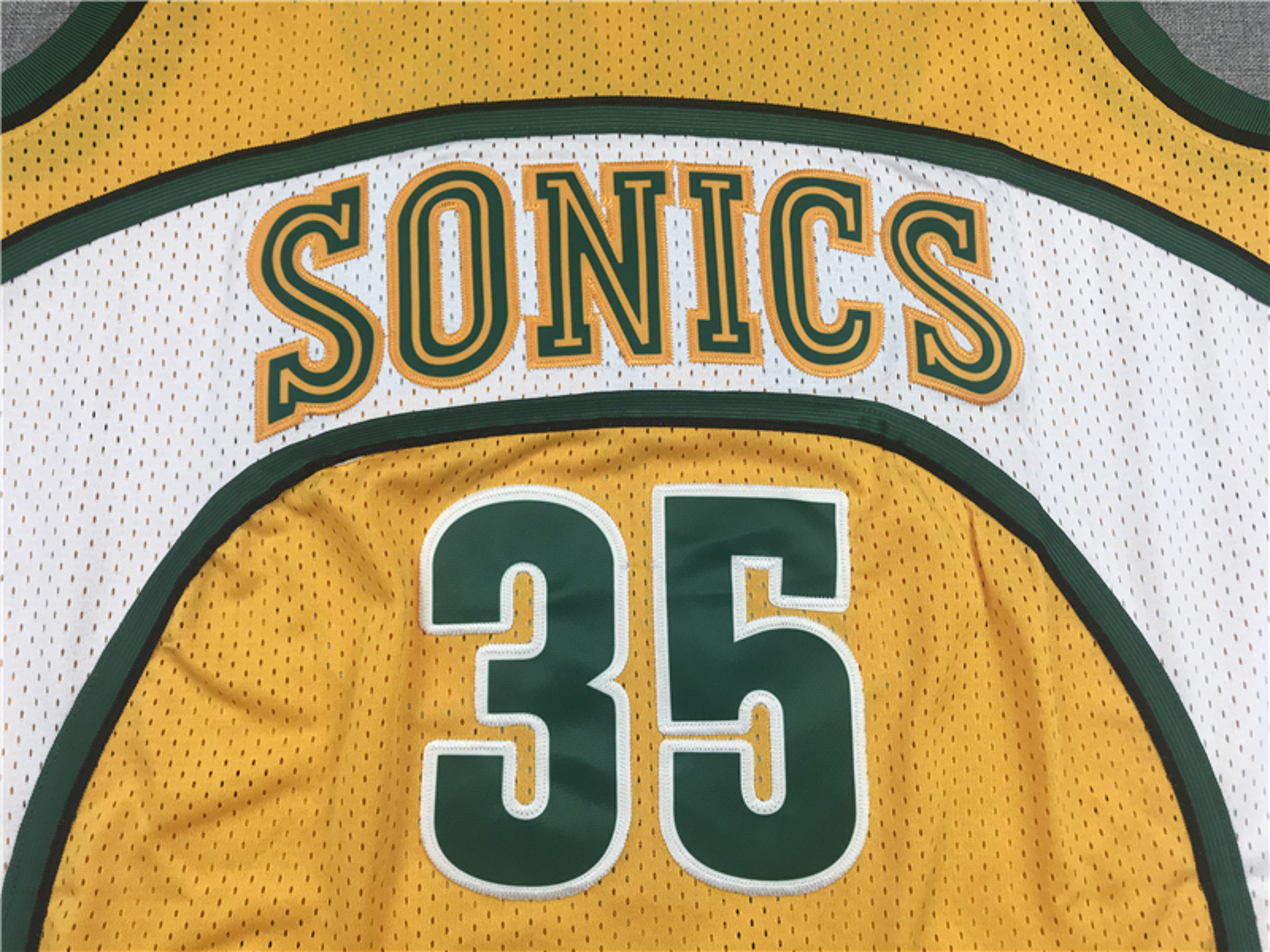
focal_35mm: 28
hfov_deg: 63.4
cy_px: 476
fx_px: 1027
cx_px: 635
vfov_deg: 49.7
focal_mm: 3.99
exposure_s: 1/100
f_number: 1.8
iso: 40
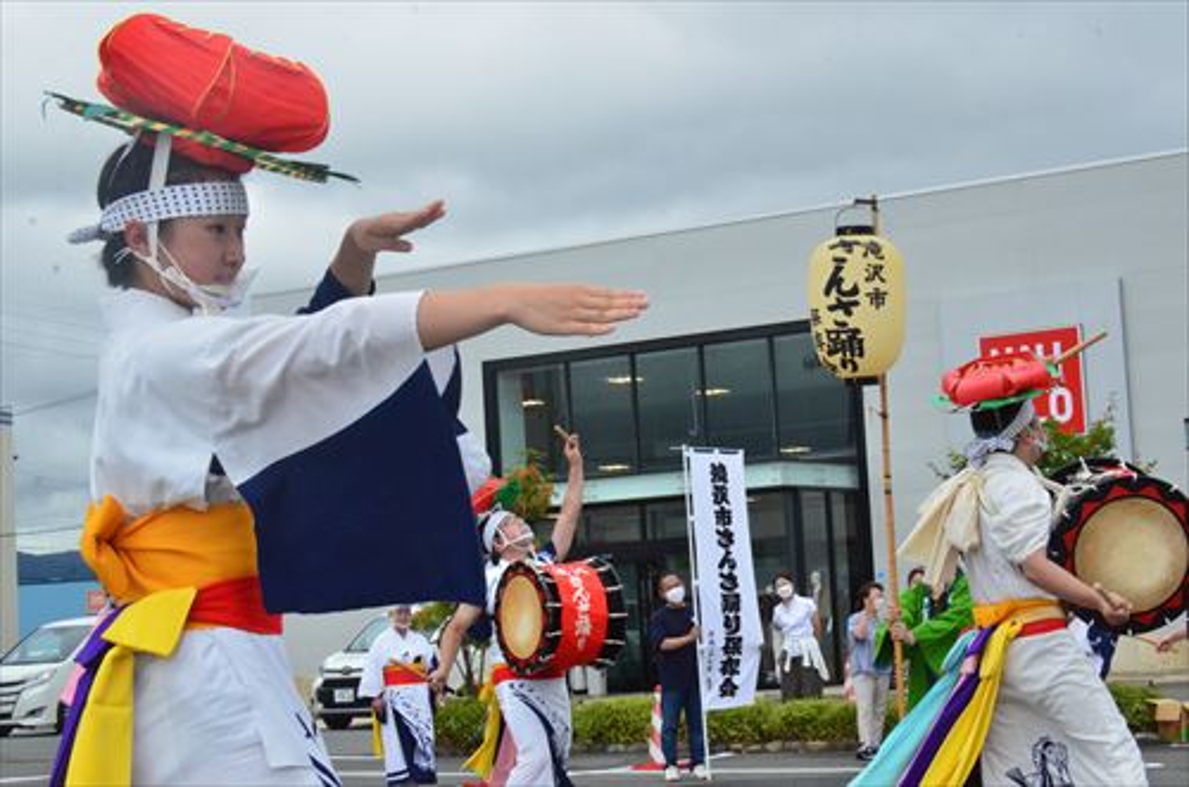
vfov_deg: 18.1
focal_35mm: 75
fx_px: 2472
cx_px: 594
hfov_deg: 27.0
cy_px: 394
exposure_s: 1/1250
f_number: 18
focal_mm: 50
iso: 2500
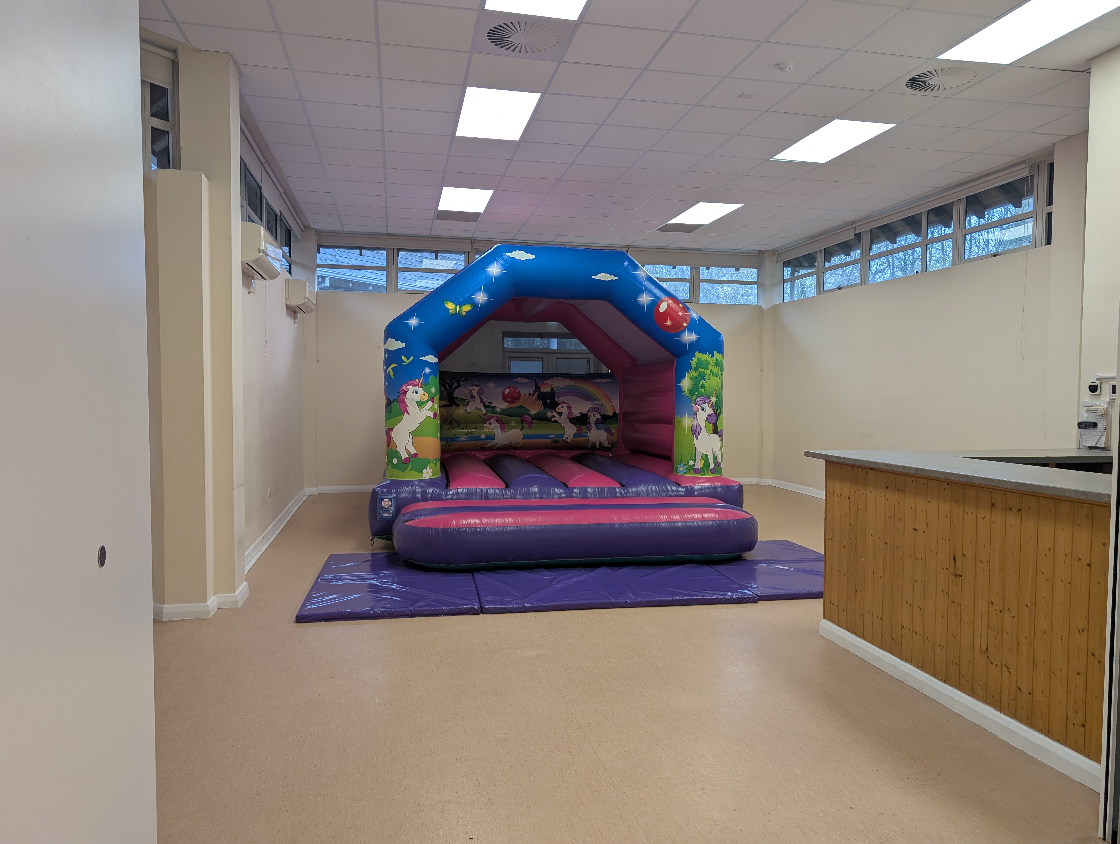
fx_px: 778
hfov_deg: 71.5
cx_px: 560
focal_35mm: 24
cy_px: 422
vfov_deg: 56.9
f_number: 1.68
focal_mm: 6.9
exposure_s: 1/100
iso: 48
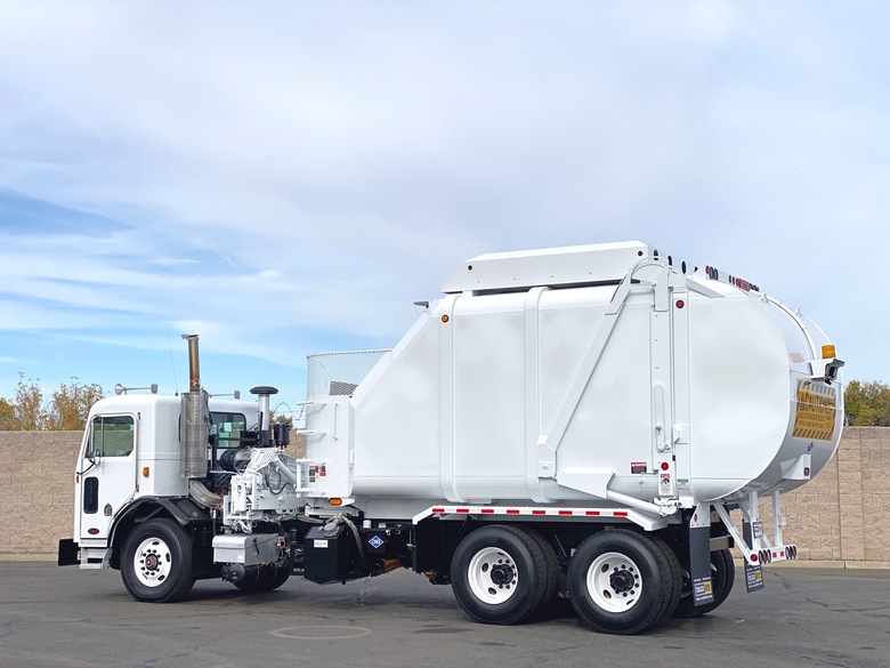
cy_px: 334
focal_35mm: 52
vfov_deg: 28.0
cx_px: 445
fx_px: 1337
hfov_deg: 36.8
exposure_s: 1/1261
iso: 20
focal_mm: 6
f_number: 2
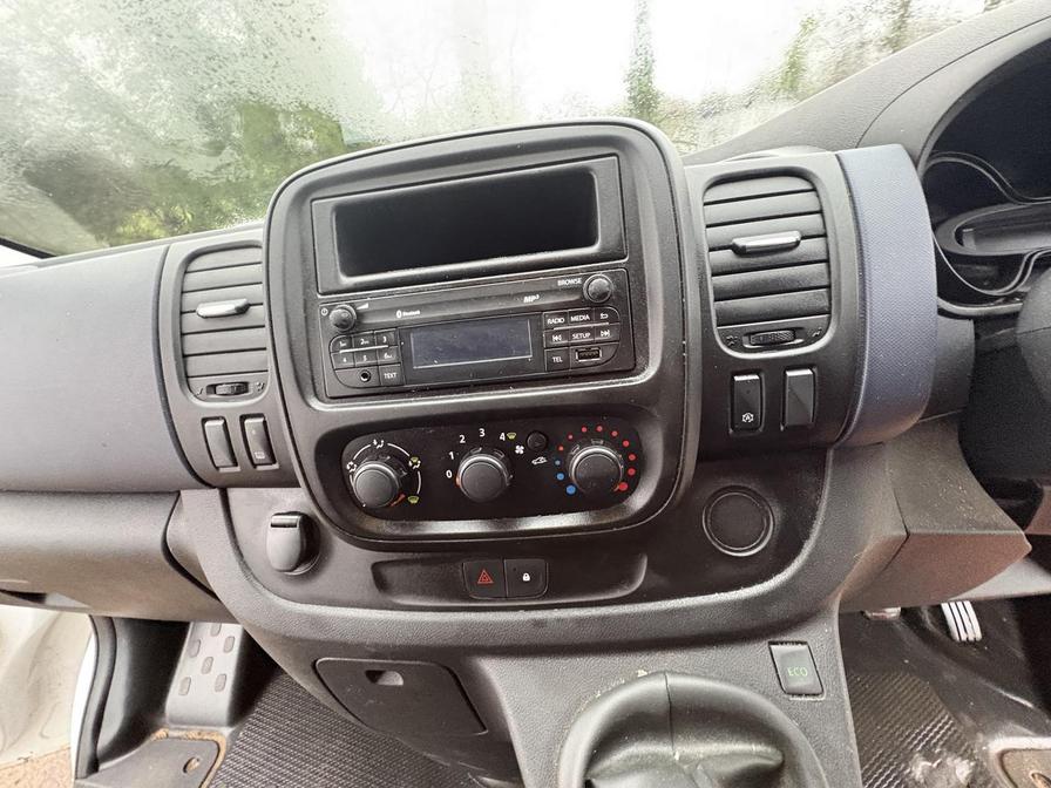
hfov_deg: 102.1
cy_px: 394
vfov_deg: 85.7
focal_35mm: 14
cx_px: 526
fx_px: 425
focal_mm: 2.22
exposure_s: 1/50
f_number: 2.2
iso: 800
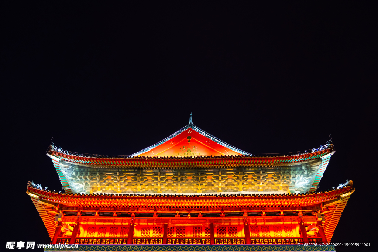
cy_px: 126
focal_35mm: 37
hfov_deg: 51.9
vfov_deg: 36.0
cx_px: 189
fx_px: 389
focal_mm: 37
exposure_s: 1/40
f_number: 4
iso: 2000
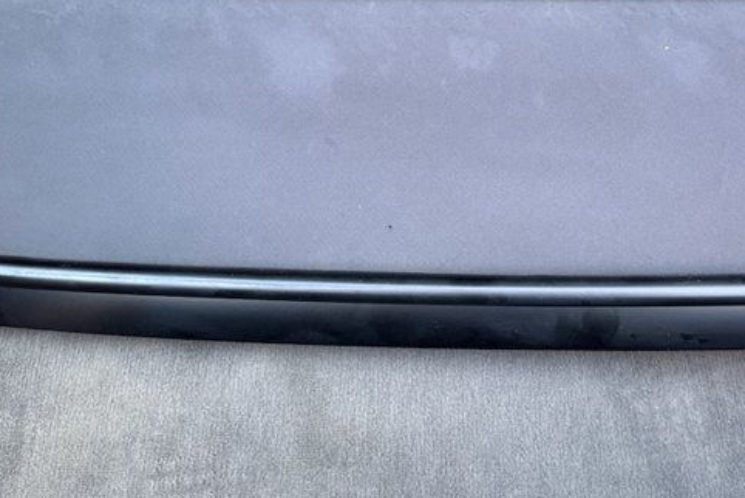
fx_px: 1097
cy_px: 59
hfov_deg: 37.3
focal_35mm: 53
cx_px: 456
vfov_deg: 24.9
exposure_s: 1/60
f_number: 1.78
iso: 320
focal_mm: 6.76
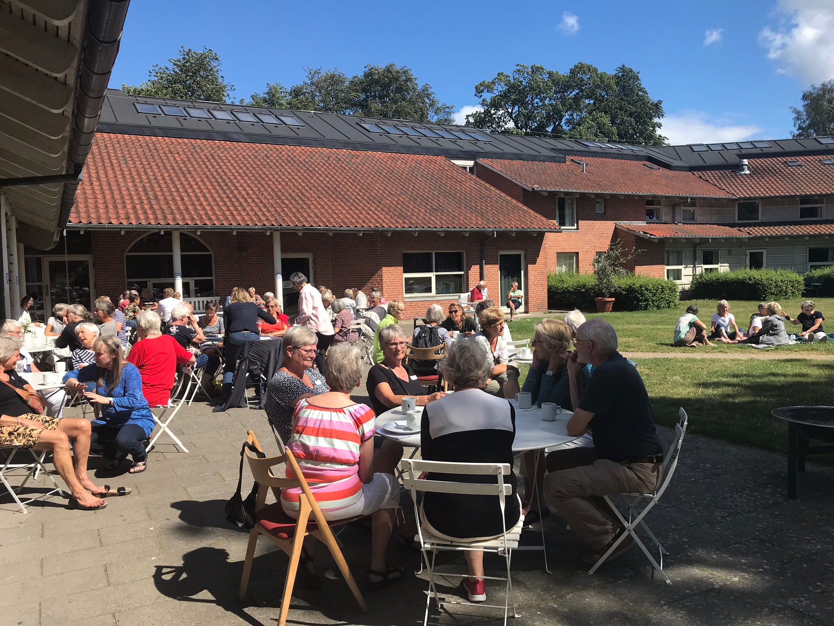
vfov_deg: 49.7
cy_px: 313
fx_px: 675
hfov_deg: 63.4
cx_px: 417
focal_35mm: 28
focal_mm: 3.99
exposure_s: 1/1916
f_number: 1.8
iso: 20
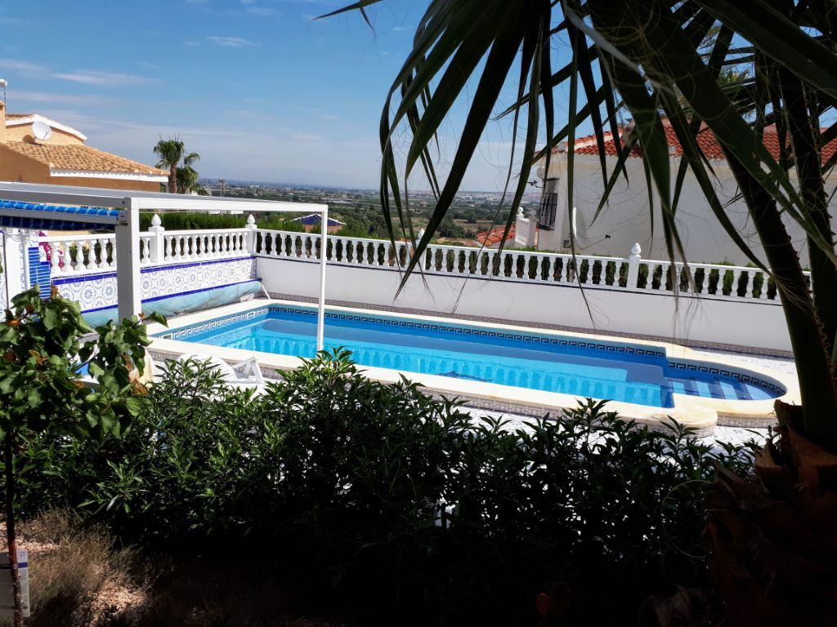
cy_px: 314
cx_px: 418
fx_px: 653
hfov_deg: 65.3
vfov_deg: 51.4
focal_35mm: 27
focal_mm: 3.6
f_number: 1.9
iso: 40
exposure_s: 1/1996
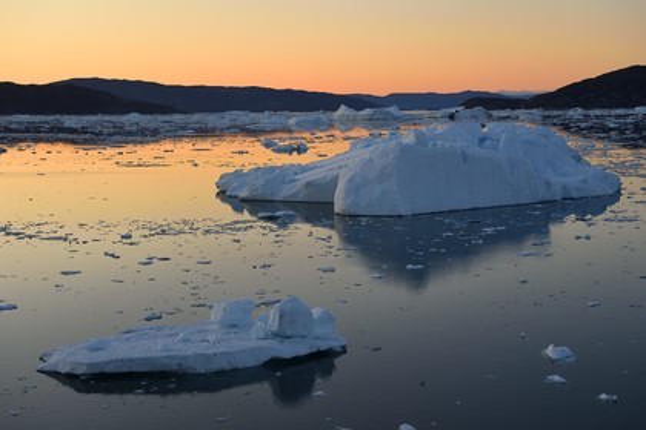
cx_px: 323
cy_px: 215
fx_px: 1077
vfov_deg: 22.6
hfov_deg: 33.4
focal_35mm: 60
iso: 400
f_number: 9
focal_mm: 60
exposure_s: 1/100
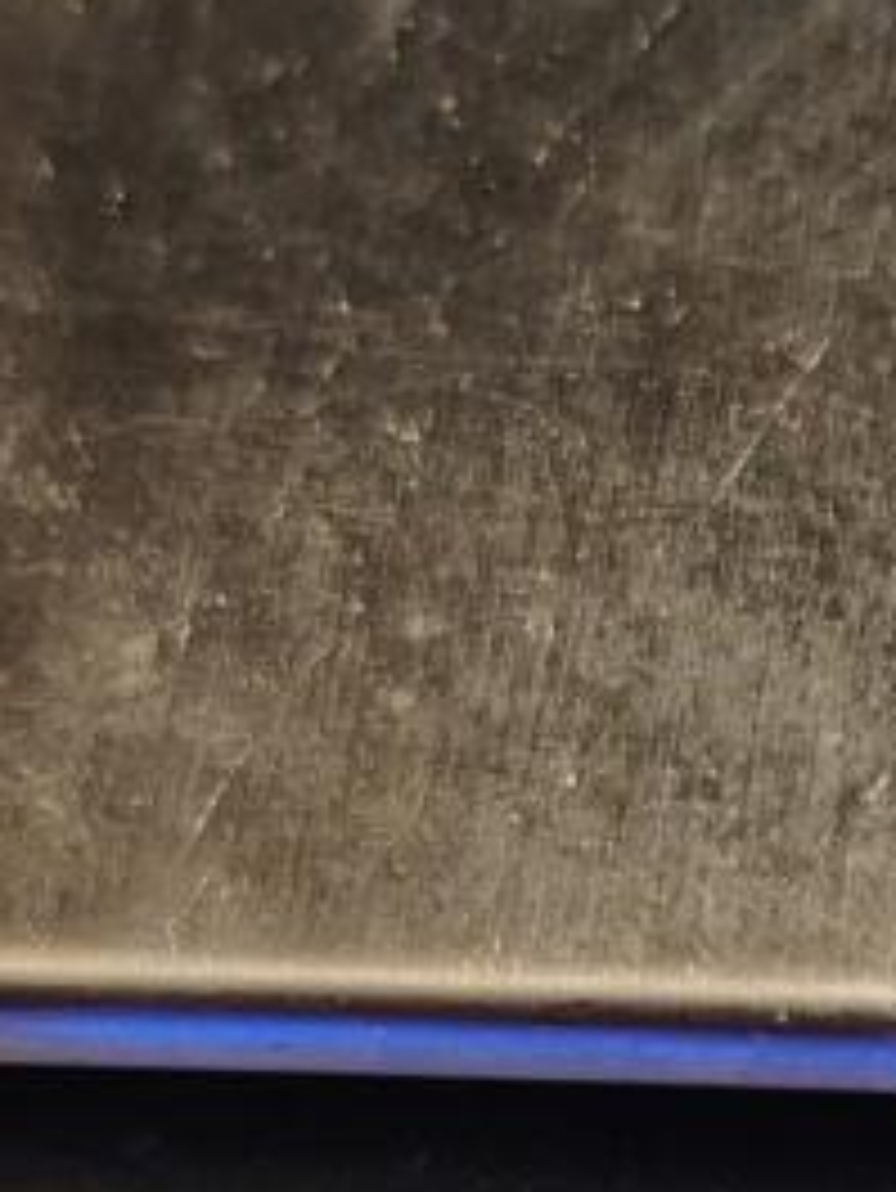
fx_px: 5380
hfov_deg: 9.1
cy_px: 1435
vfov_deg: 12.4
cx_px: 1625
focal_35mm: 156
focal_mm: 6.06
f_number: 1.6
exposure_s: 1/151
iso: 250
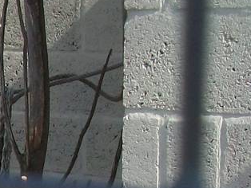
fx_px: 1183
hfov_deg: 11.0
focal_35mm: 163
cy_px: 404
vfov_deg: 8.5
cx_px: -253
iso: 80
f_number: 5.5
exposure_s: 1/250
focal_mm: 5.7
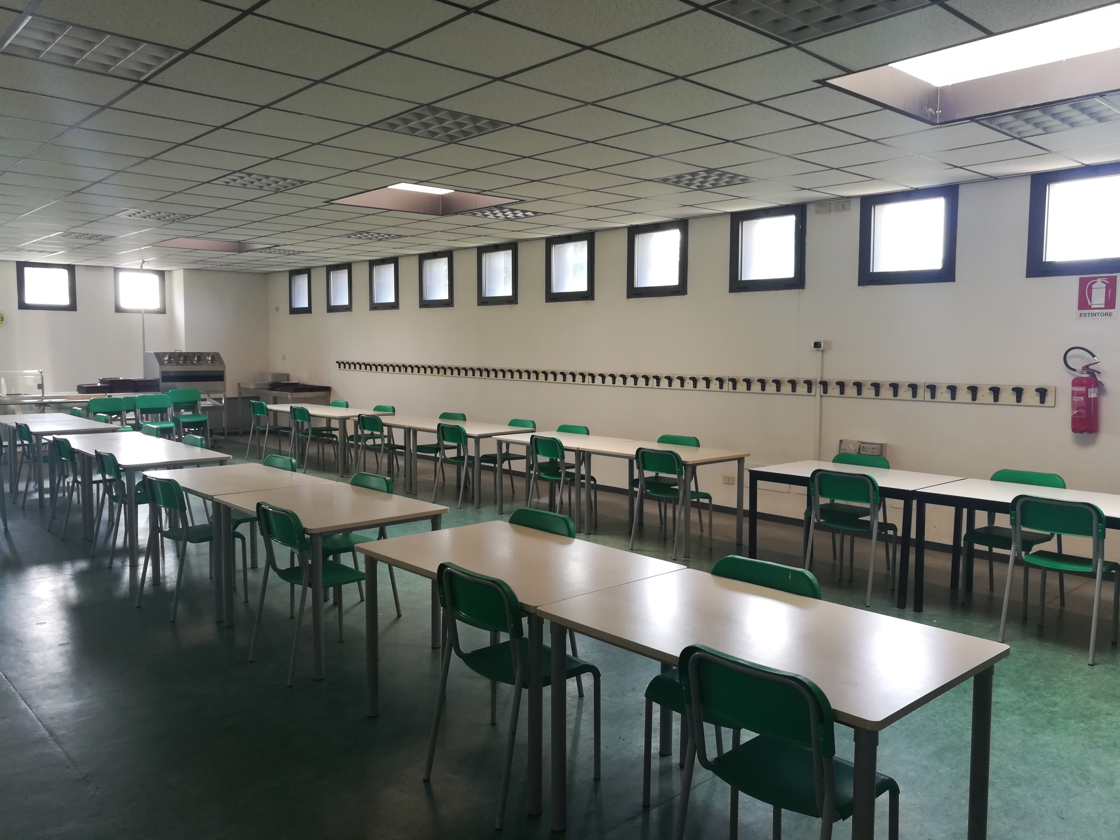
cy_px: 420
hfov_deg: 67.3
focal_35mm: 26
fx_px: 841
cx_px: 560
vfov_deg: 53.1
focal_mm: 3.83
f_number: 2.2
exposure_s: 1/33.3
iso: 80
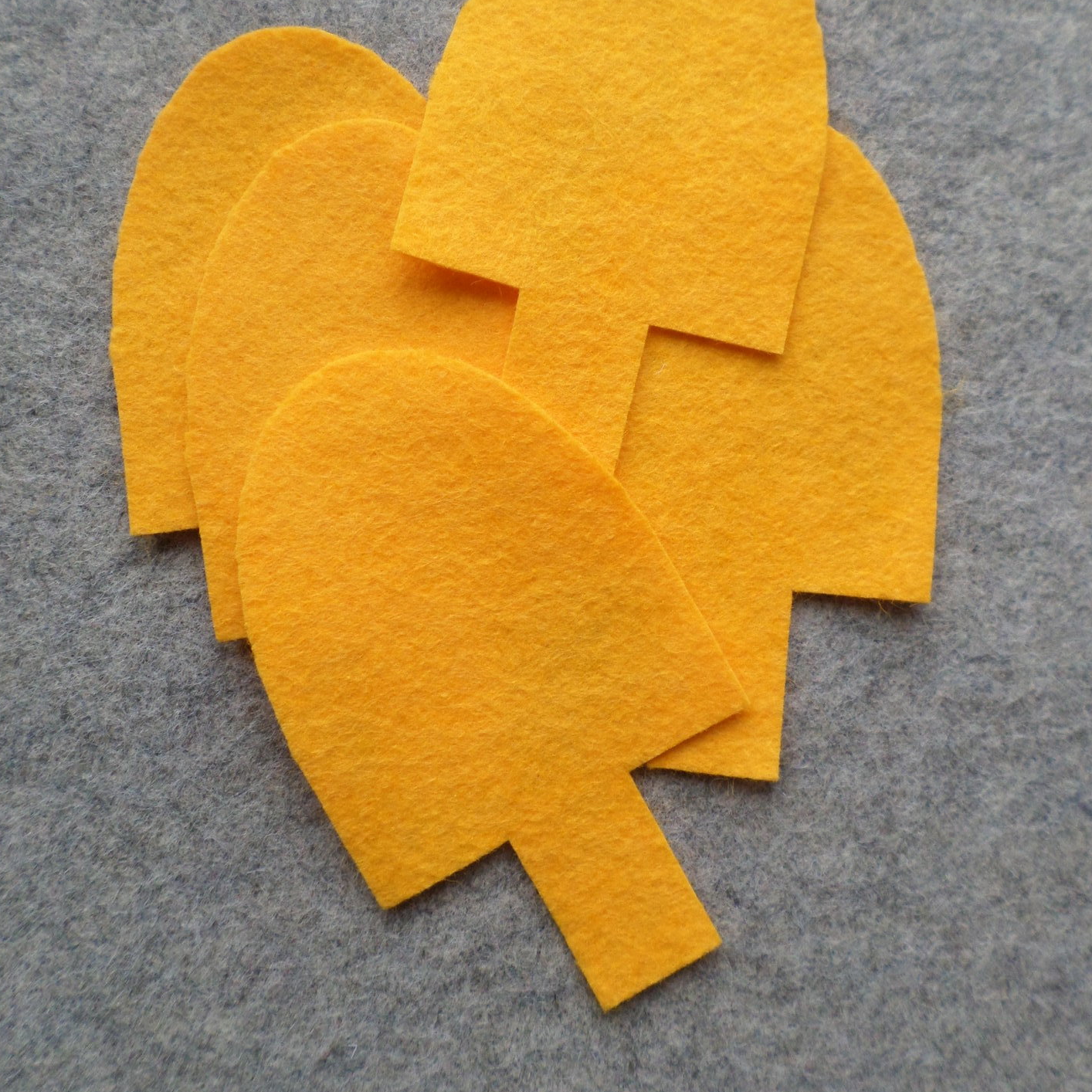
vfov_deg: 53.6
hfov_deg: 54.0
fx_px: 1071
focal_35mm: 30
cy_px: 424
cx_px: 549
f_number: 2.5
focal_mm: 4.5
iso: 80
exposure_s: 1/60
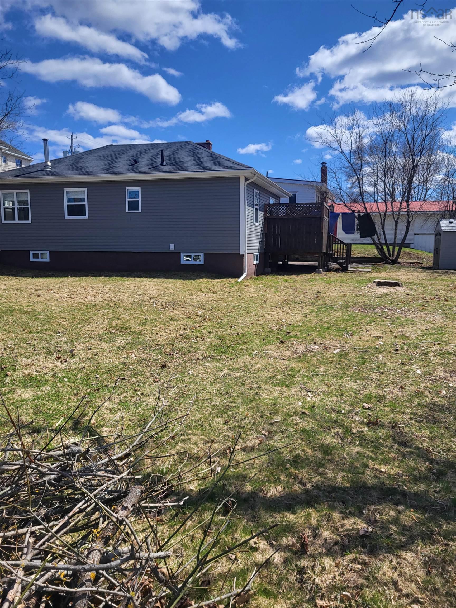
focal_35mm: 26
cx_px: 228
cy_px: 304
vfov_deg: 67.3
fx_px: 457
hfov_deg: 53.1
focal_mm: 5.4
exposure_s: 1/2157
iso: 40
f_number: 1.8
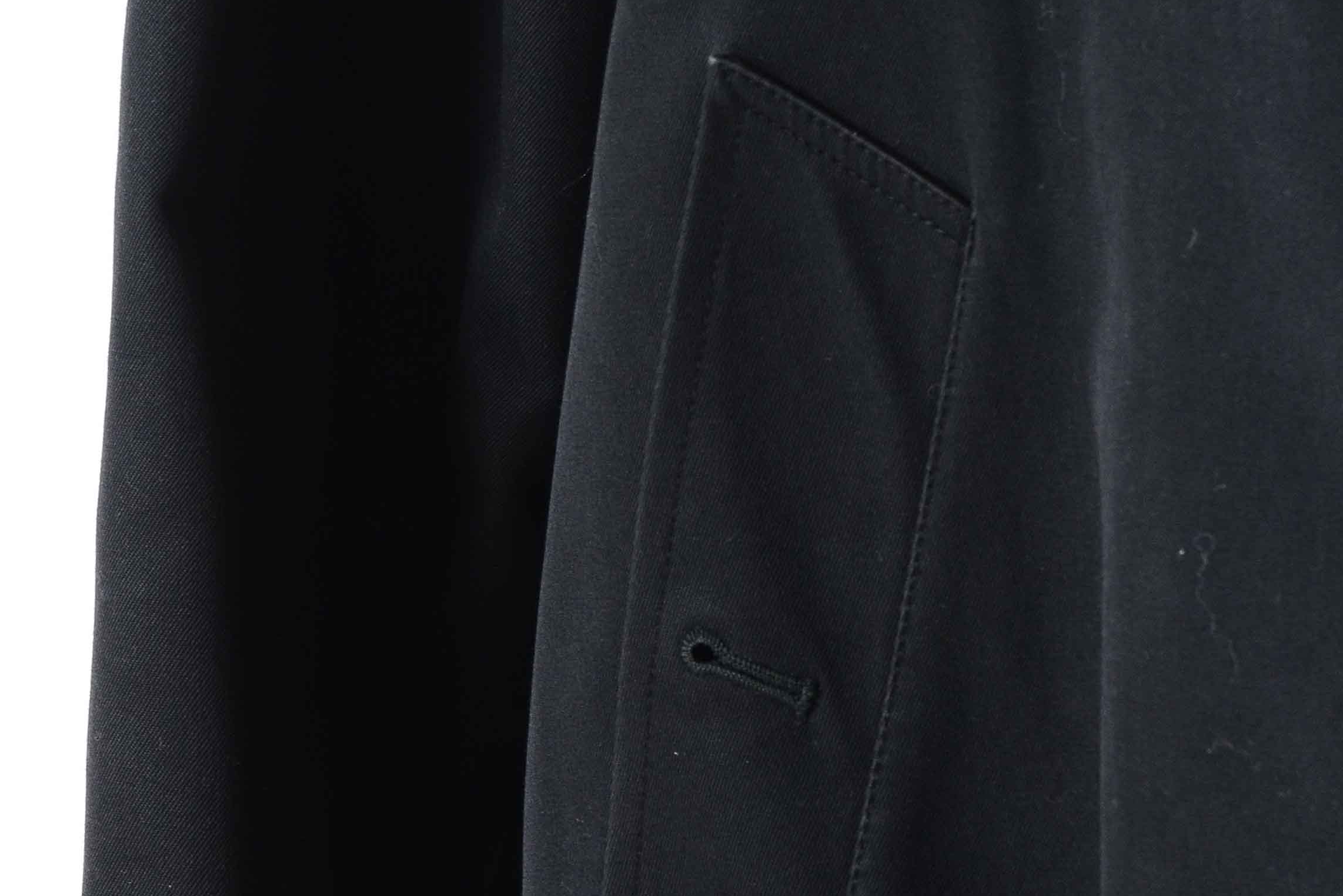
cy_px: 578
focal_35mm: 339
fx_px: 12649
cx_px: 761
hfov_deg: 6.1
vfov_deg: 4.1
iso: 400
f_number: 10
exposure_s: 1/80
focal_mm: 105
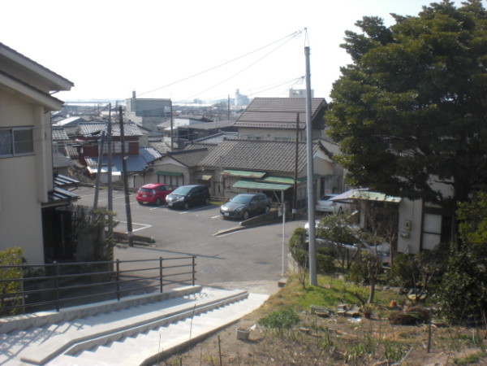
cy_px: 183
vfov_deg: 37.7
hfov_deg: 49.0
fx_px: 535
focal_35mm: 38
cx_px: 244
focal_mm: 6.3
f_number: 5.6
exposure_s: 1/250
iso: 64
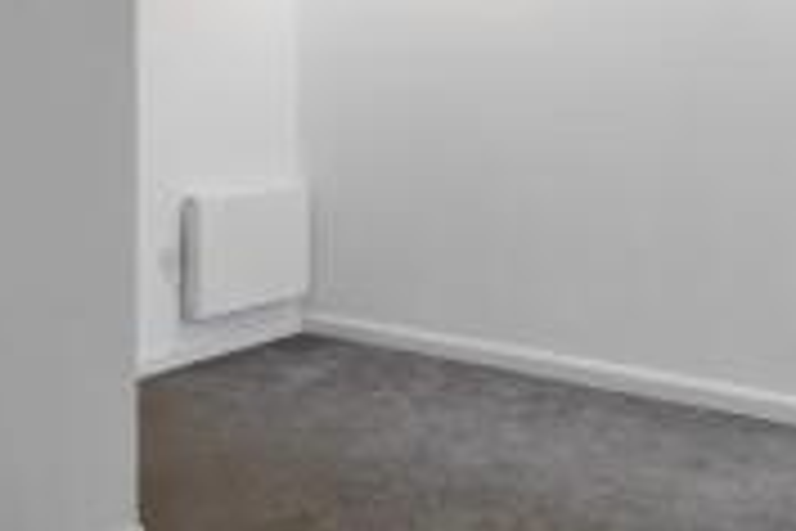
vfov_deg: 30.3
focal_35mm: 43
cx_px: 256
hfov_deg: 44.7
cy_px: 97
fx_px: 951
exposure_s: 1/15
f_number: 9
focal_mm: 16
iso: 160
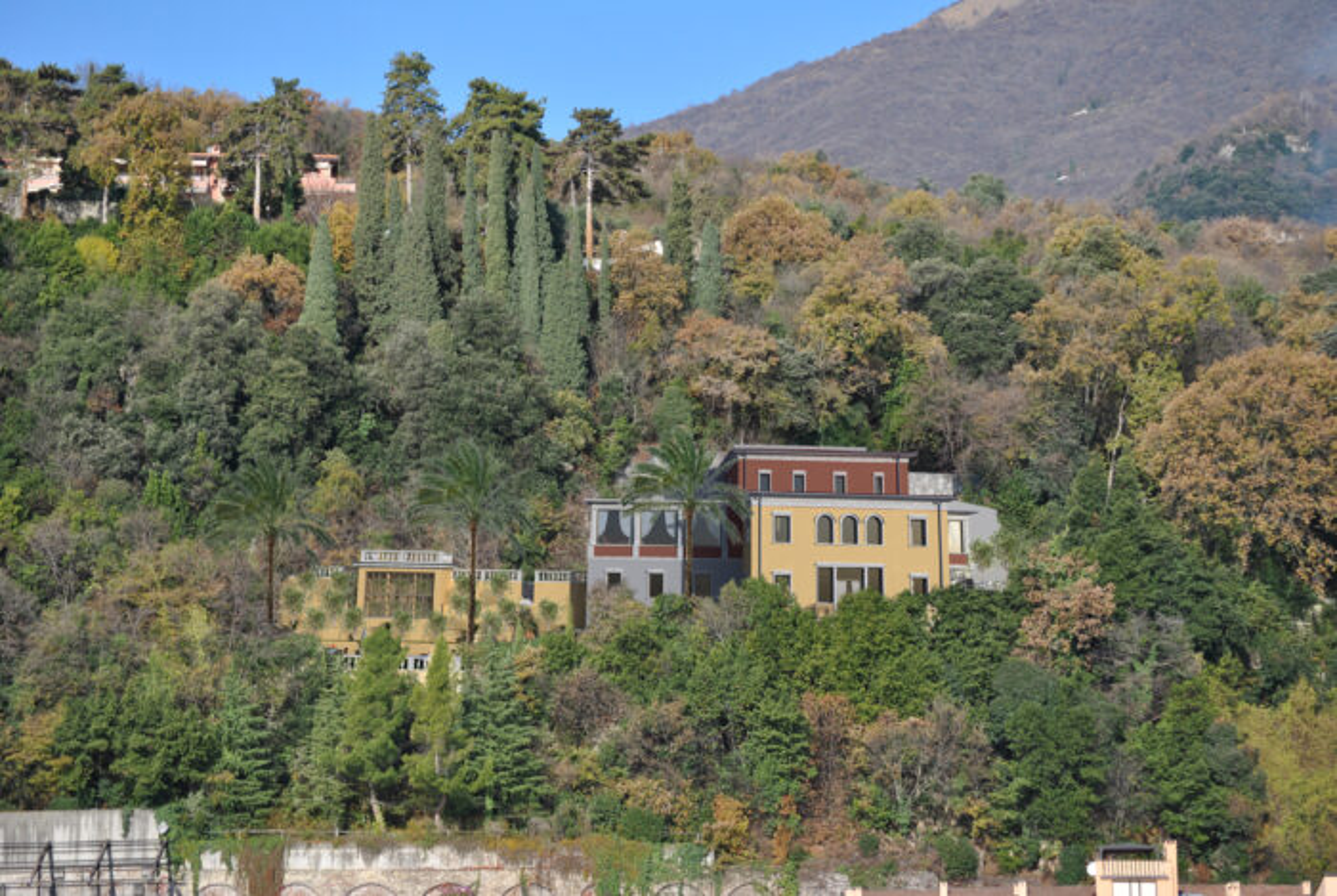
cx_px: 668
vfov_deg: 12.2
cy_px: 448
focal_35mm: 112
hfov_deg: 18.2
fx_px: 4184
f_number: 5.6
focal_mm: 75
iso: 125
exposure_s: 1/500
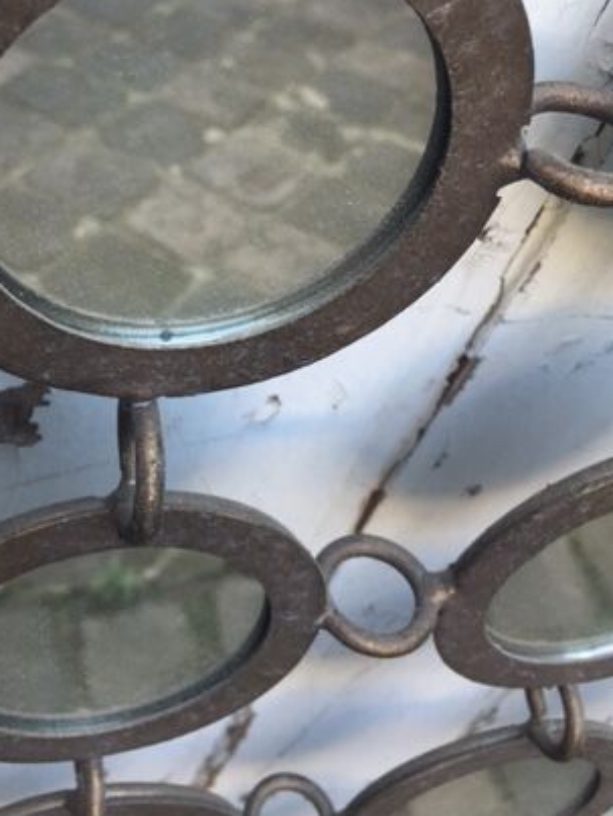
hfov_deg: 31.2
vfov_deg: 40.2
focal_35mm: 46
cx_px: 184
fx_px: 1084
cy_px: 221
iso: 40
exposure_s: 1/100
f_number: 2.2
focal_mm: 4.15
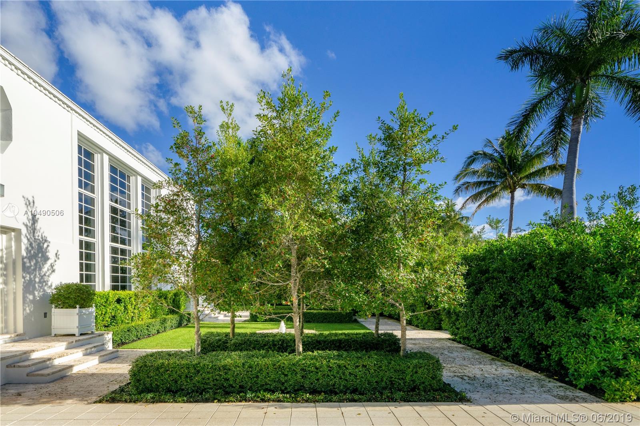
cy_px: 213
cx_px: 320
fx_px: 284
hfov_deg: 96.7
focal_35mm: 16
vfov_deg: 73.7
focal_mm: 16
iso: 320
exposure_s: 1/500
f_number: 11
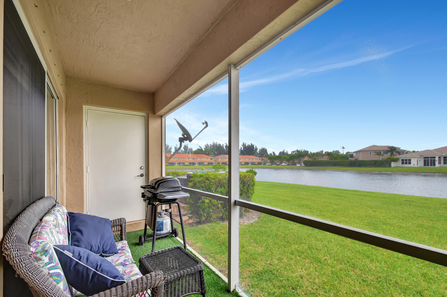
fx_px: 186
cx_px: 224
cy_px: 148
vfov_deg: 77.2
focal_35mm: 15
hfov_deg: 100.4
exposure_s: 1/100
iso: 400
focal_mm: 10
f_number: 8
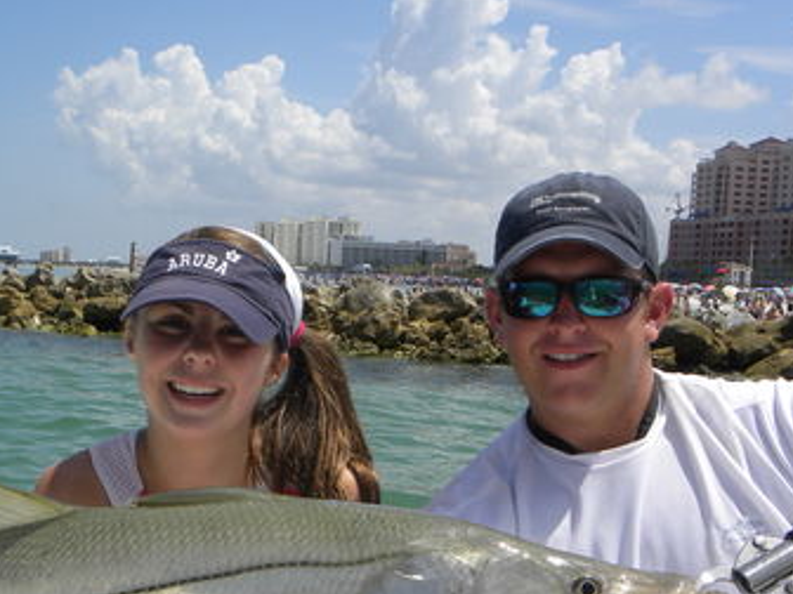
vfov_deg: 24.5
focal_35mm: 59
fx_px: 1352
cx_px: 309
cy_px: 450
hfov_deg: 32.6
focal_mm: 5.9
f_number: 6.3
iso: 64
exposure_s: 1/383
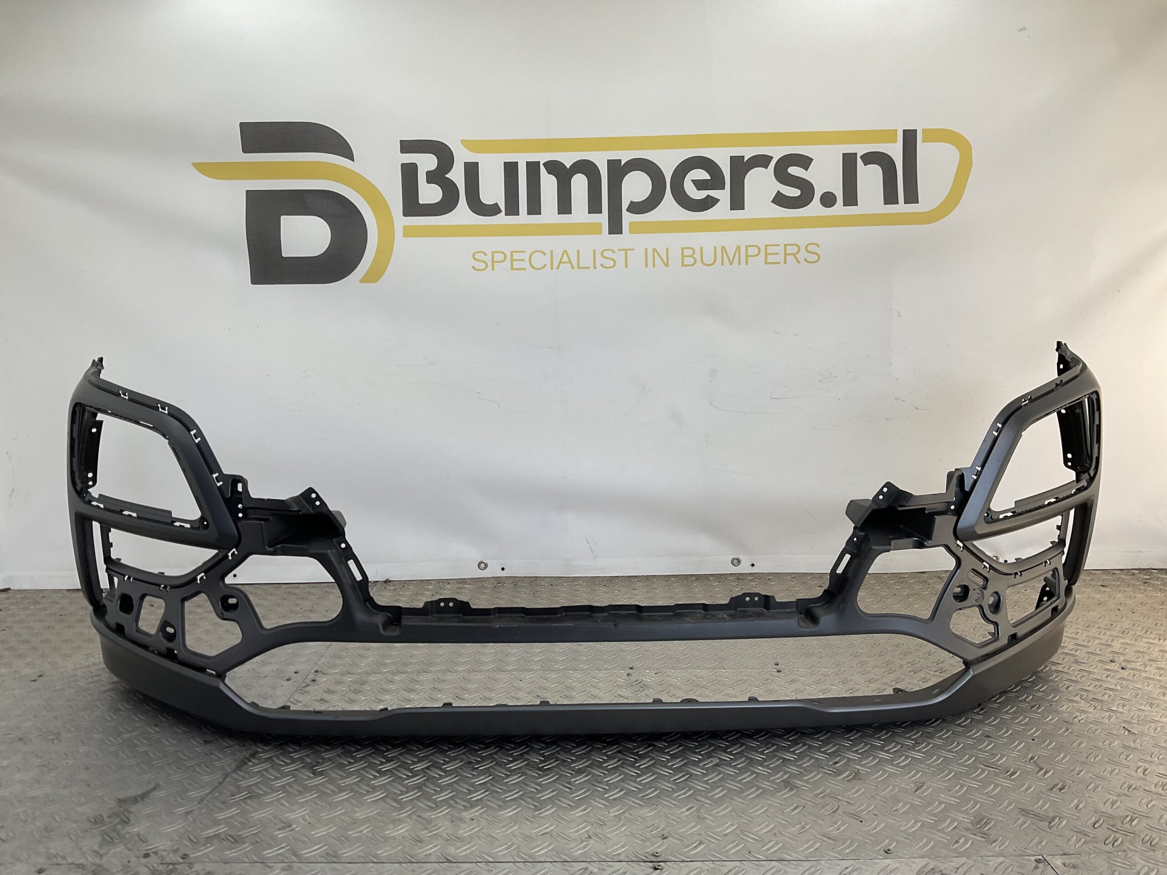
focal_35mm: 29
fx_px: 978
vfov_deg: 48.2
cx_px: 584
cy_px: 438
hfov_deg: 61.7
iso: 16
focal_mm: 3
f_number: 1.8
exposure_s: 1/239
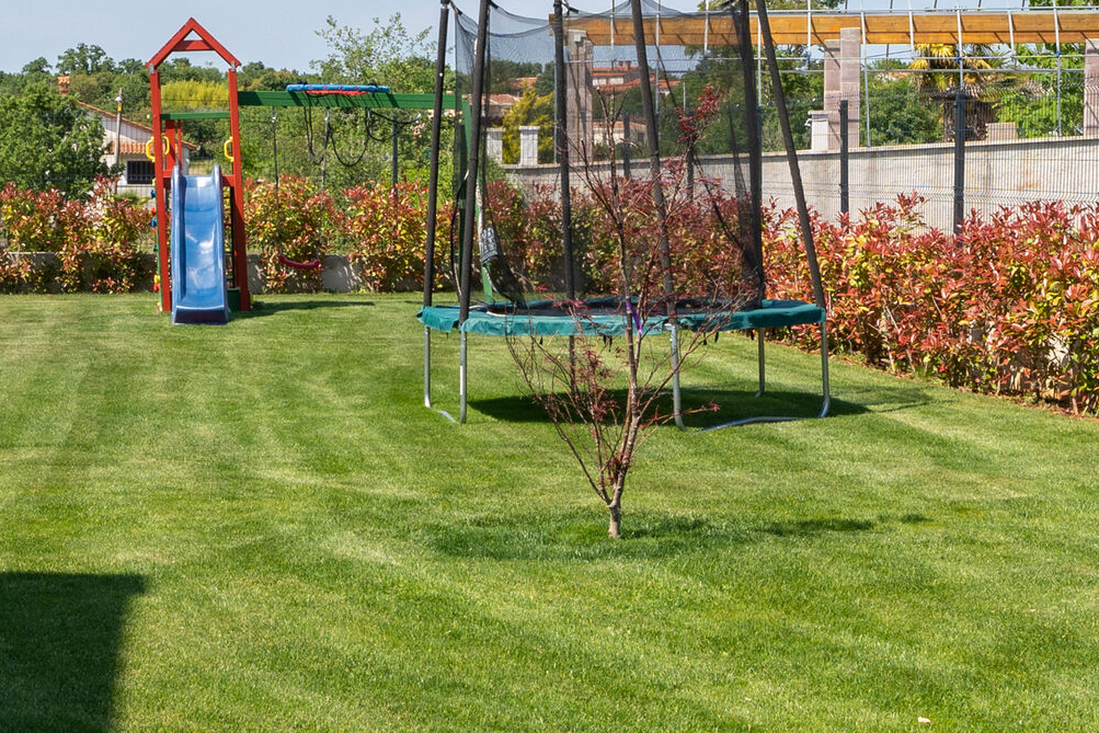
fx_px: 2046
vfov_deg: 20.1
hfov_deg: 28.8
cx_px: 98
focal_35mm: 67
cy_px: 169
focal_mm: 24
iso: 100
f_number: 11
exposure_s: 1/200
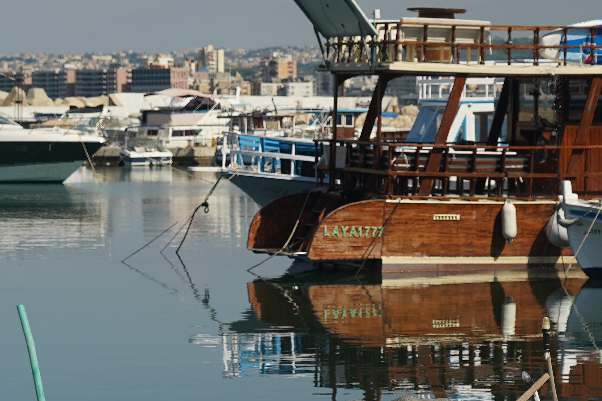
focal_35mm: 168
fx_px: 2809
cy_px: 443
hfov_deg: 12.2
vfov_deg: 8.1
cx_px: 169
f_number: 4
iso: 100
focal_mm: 60
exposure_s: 1/160
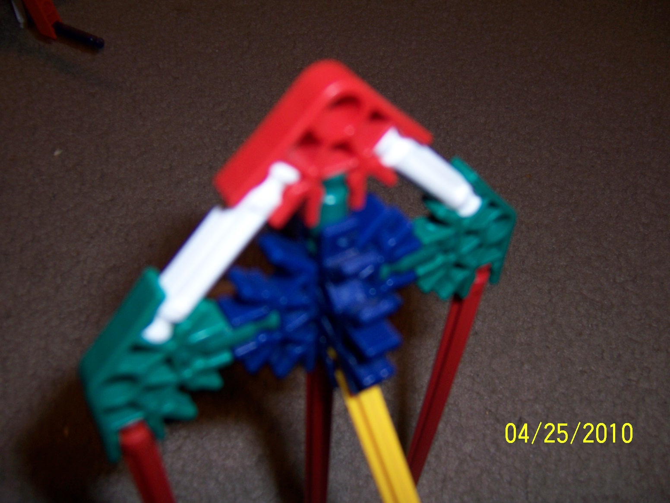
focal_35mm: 33
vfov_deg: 42.9
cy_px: 252
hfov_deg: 55.4
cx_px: 335
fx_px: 639
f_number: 2.8
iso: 80
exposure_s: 1/60
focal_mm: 5.5
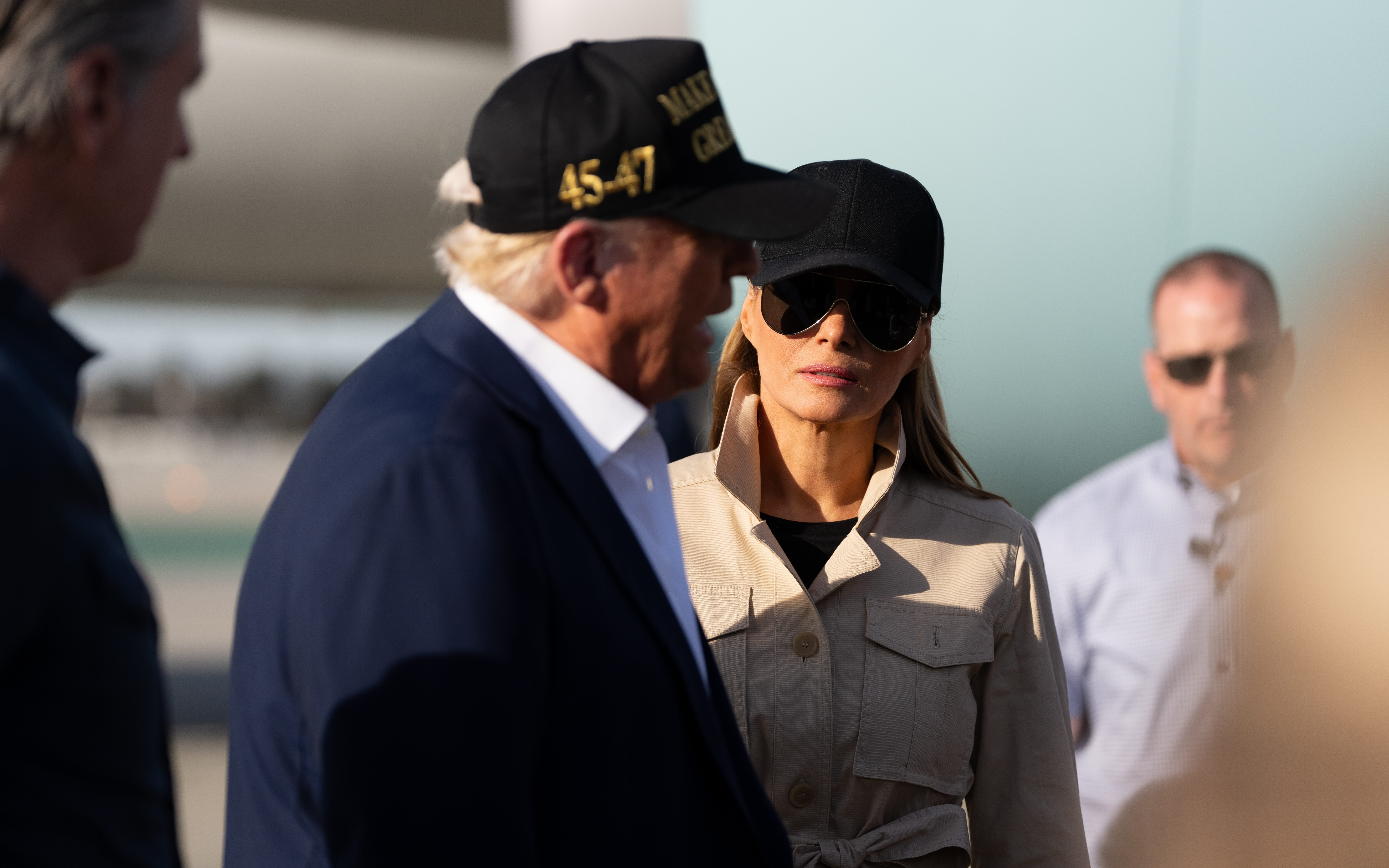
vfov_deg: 9.9
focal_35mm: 132
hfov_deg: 15.8
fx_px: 4997
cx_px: 696
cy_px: 454
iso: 200
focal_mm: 129
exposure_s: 1/5000
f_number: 2.8
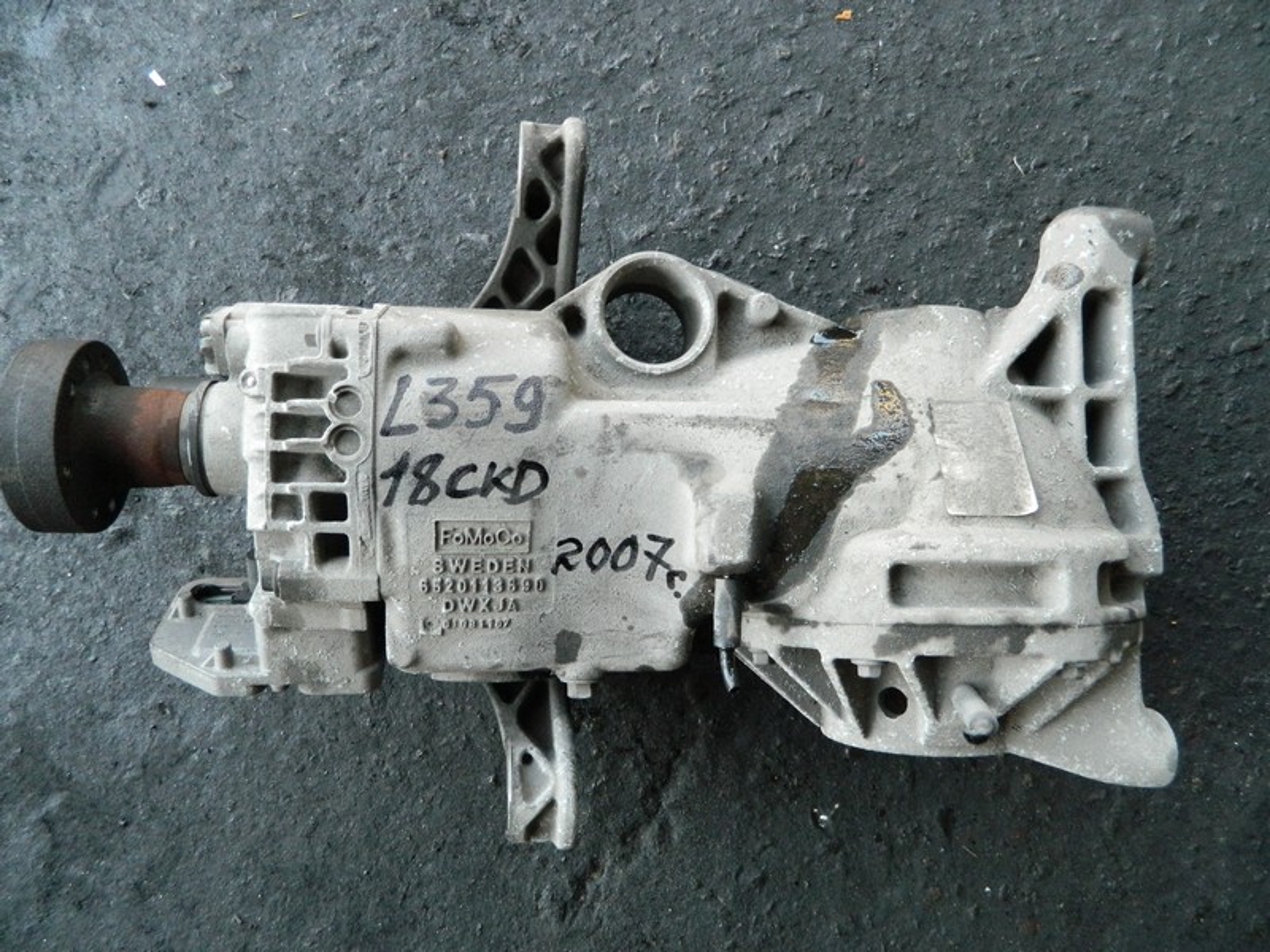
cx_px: 635
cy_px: 476
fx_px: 917
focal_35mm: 25
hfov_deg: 69.4
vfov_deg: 54.9
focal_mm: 4.5
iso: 400
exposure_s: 1/125
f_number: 3.1
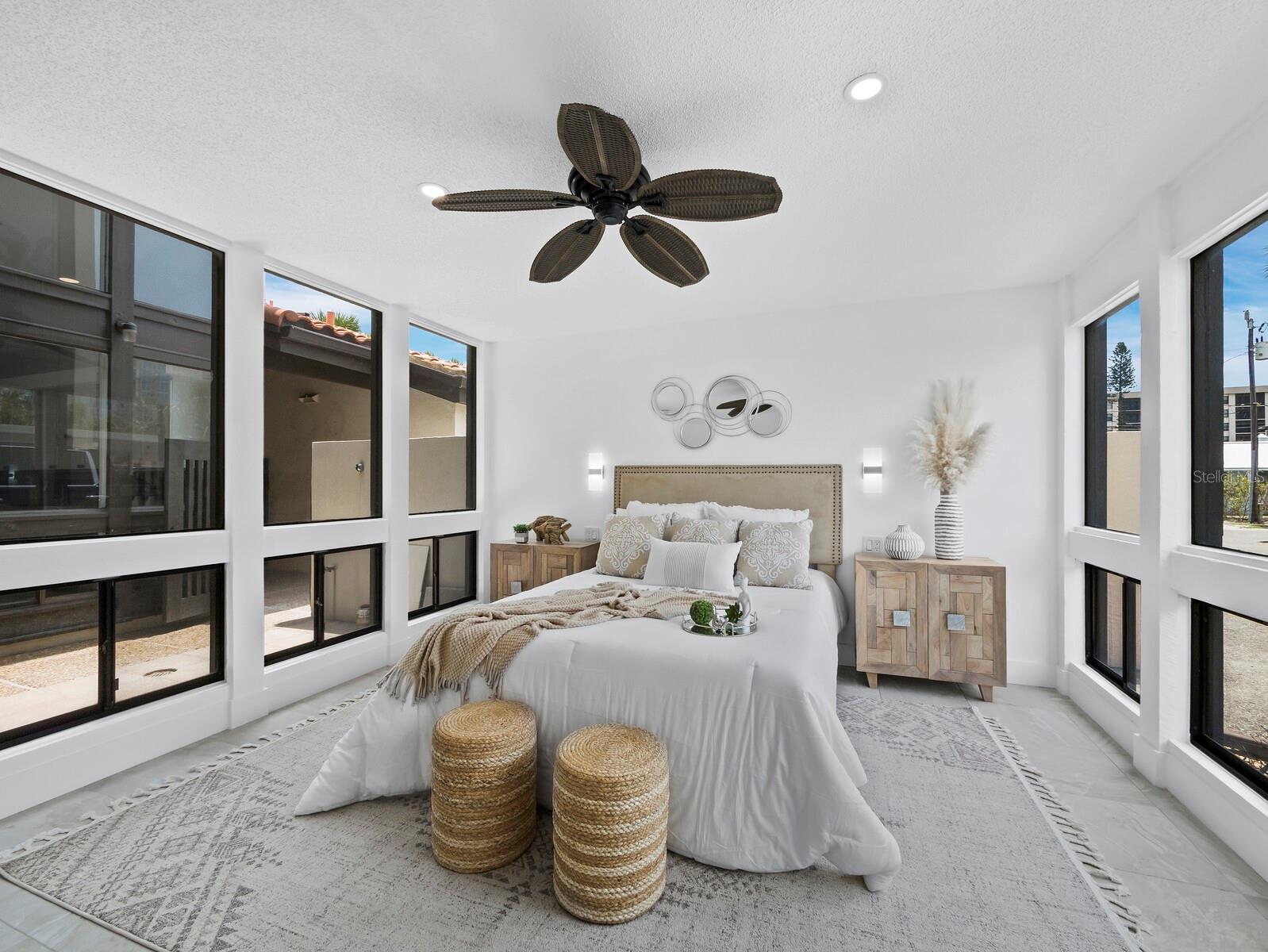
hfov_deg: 102.0
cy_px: 476
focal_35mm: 14
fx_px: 513
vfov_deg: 85.7
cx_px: 634
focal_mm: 7
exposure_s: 1/30
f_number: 11
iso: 400
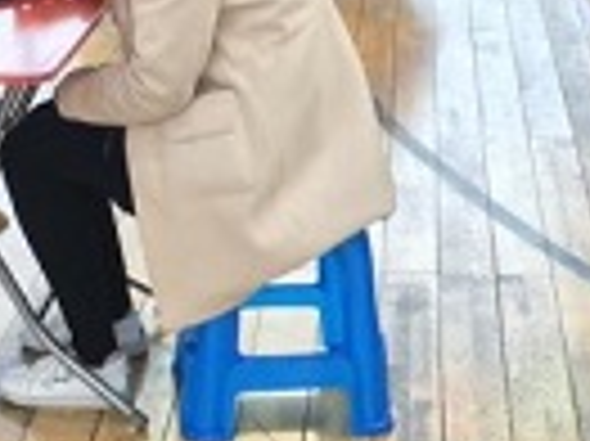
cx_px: 387
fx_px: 1890
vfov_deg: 13.3
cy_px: 164
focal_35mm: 111
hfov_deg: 17.7
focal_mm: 4.15
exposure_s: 1/33
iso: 32
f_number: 2.2
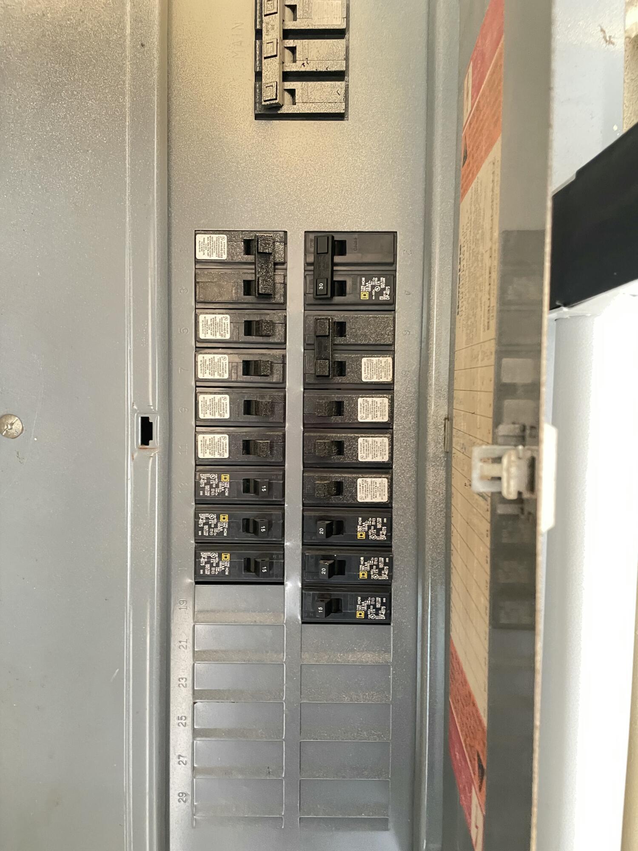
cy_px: 426
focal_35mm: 26
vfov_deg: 67.3
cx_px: 319
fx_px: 639
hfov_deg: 53.1
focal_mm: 4.2
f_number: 1.6
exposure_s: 1/30
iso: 800
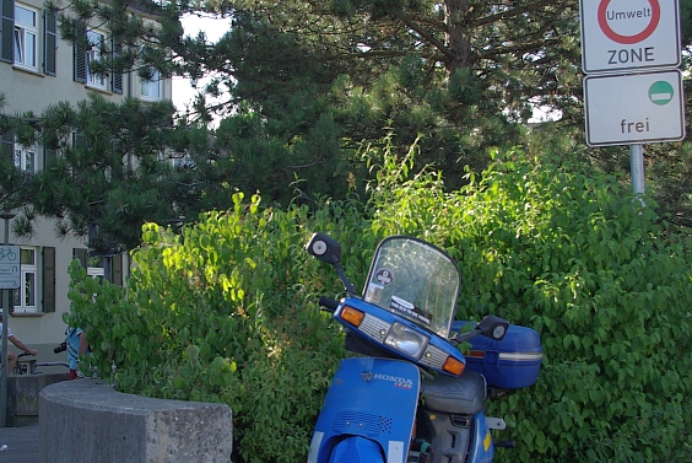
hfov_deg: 42.8
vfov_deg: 29.6
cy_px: 293
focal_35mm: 45
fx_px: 870
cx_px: 455
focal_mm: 21.25
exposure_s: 1/160
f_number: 5
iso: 100
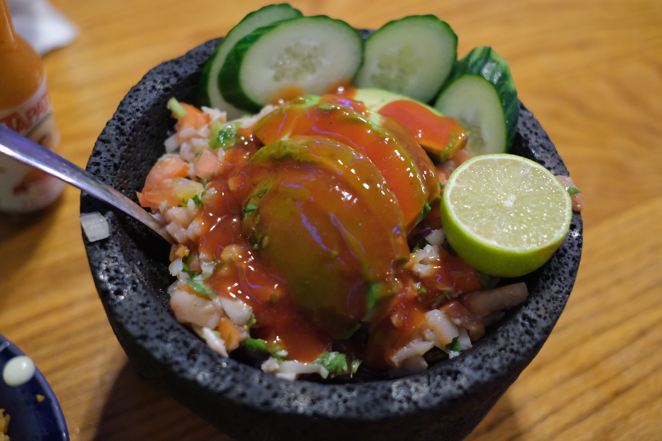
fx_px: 975
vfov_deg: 25.5
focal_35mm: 53
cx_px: 331
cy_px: 220
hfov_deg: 37.5
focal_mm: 35
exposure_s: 1/125
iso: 5000
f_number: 2
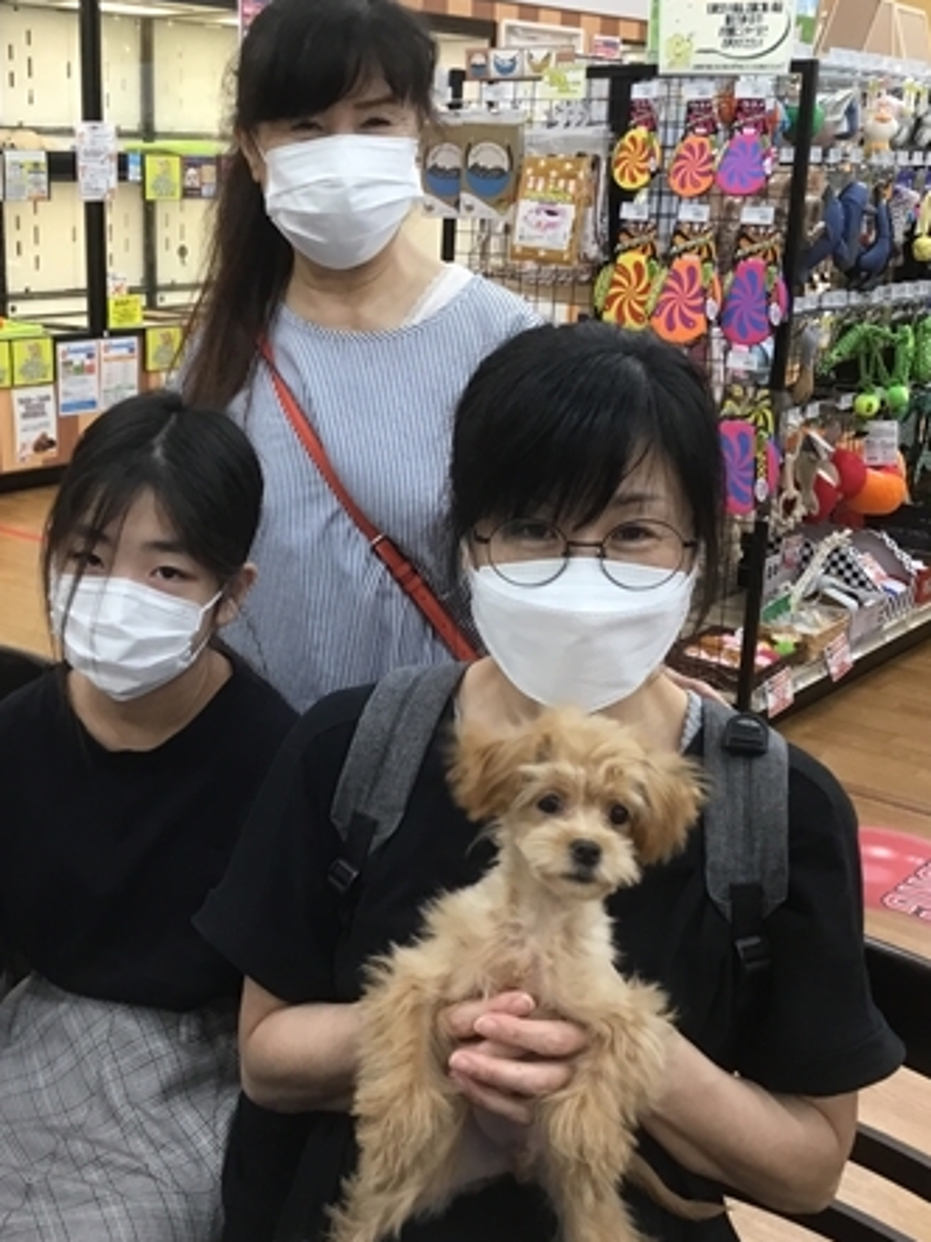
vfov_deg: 44.8
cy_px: 617
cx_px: 308
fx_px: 1507
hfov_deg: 34.0
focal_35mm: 42
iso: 80
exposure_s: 1/33
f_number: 2.4
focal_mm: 3.3
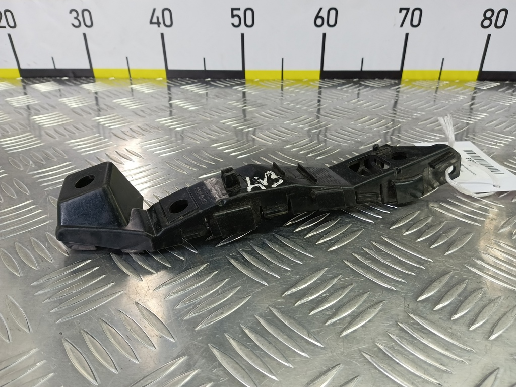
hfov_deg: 73.9
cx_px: 258
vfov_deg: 58.9
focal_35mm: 23
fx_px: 343
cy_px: 194
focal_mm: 4.11
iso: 113
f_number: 1.6
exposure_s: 1/50
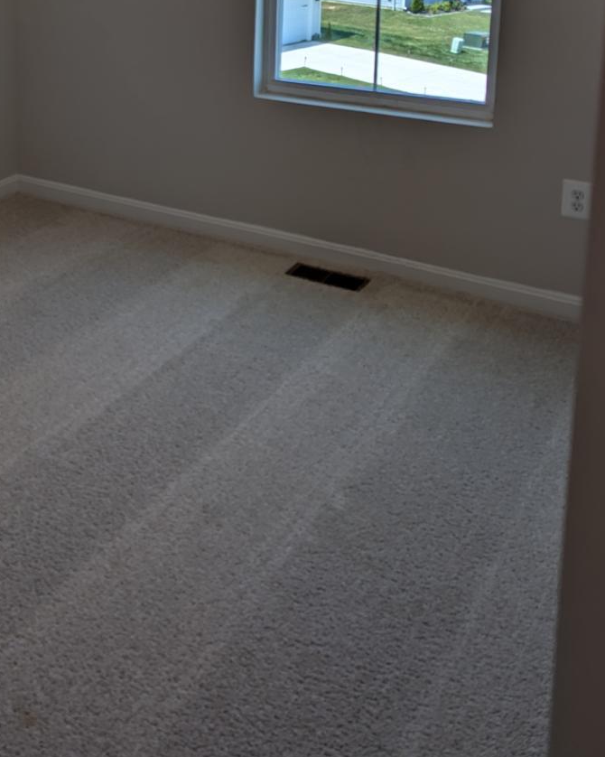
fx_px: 963
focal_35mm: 43
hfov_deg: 33.7
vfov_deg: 39.6
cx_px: 111
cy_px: 69
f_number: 1.85
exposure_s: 1/380
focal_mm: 6.81
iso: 58
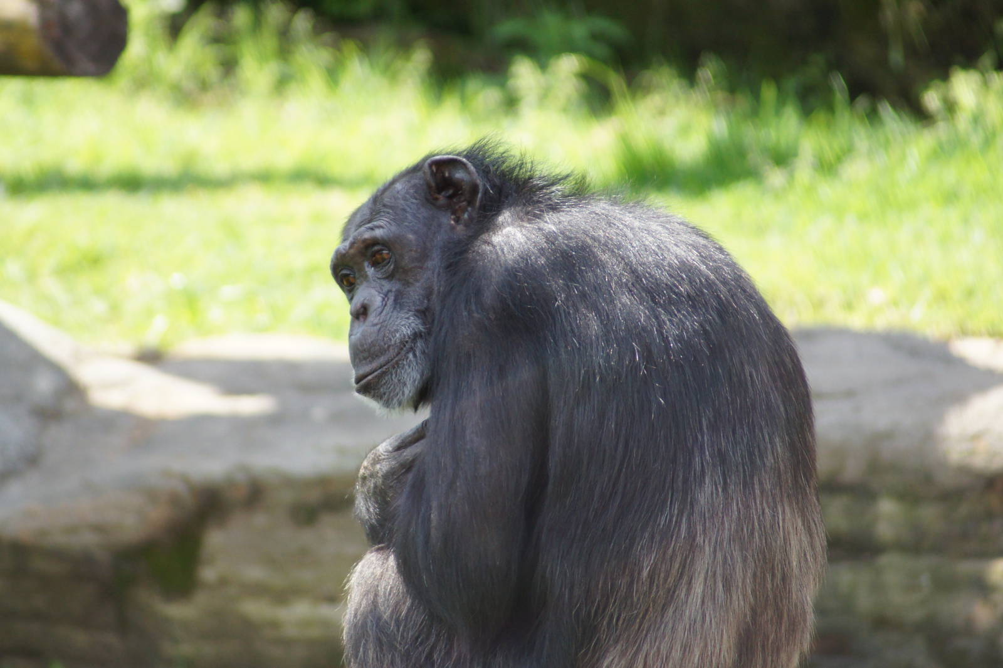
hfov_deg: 4.6
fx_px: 12530
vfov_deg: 3.1
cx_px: 502
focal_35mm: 450
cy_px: 334
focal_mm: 300
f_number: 5.6
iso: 640
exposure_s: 1/500
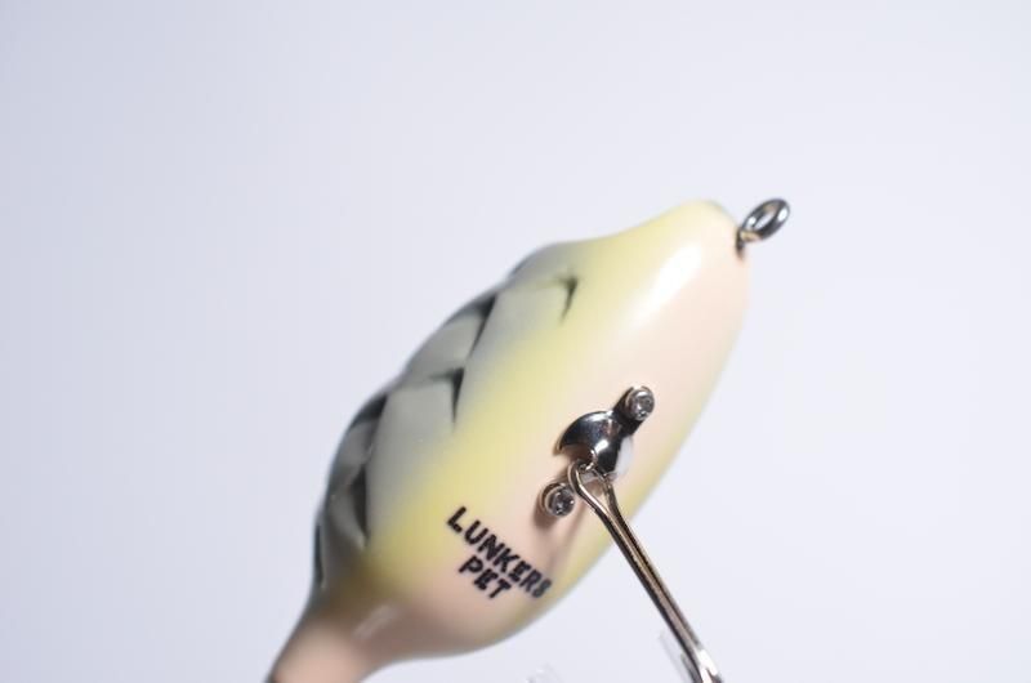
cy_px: 342
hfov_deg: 33.5
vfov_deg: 22.5
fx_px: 1715
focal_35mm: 60
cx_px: 516
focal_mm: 40
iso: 800
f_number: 5.6
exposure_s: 1/125
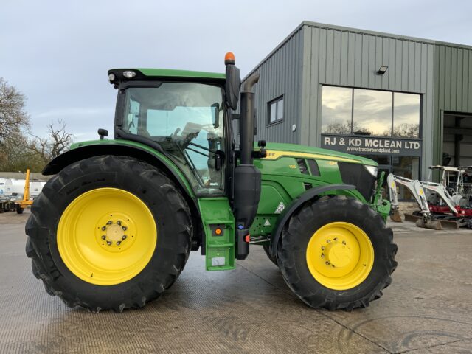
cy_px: 177
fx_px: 395
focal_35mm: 29
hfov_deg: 61.7
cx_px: 236
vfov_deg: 48.2
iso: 16
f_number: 1.8
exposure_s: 1/482
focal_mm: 3
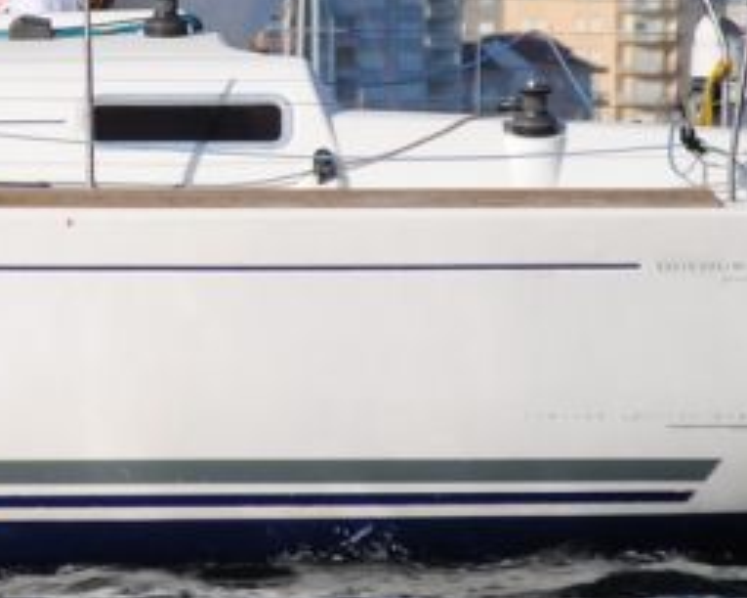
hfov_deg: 3.6
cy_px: 13
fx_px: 11916
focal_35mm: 539
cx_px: 56
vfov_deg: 2.9
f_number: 6.3
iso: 100
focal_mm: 122
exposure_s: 1/800
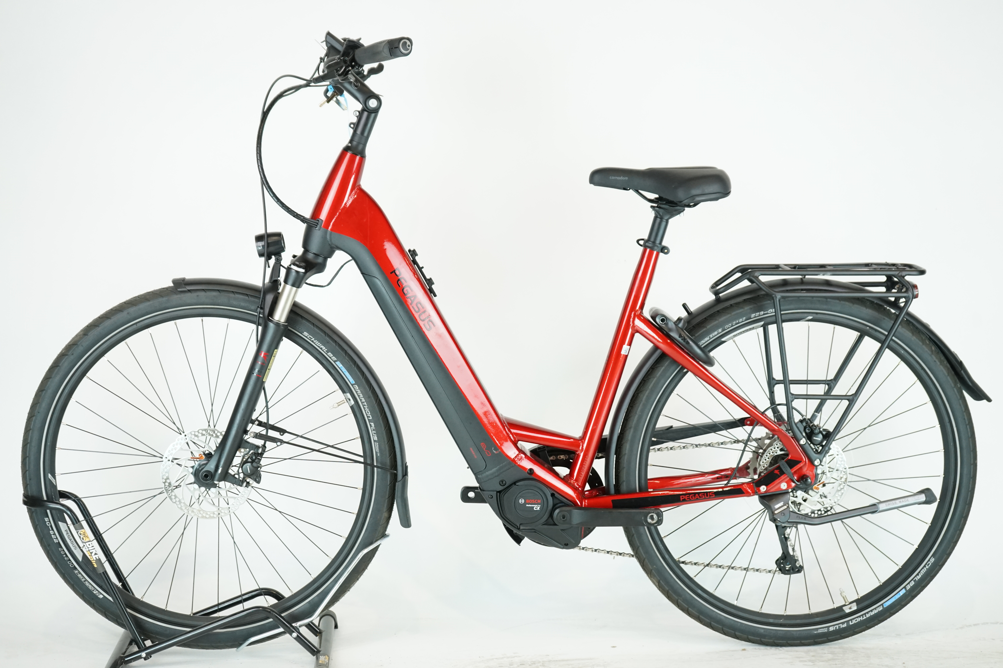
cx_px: 502
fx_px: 1727
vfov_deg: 21.9
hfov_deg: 32.4
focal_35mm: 62
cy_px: 334
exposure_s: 1/200
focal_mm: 62
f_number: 5.6
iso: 2000
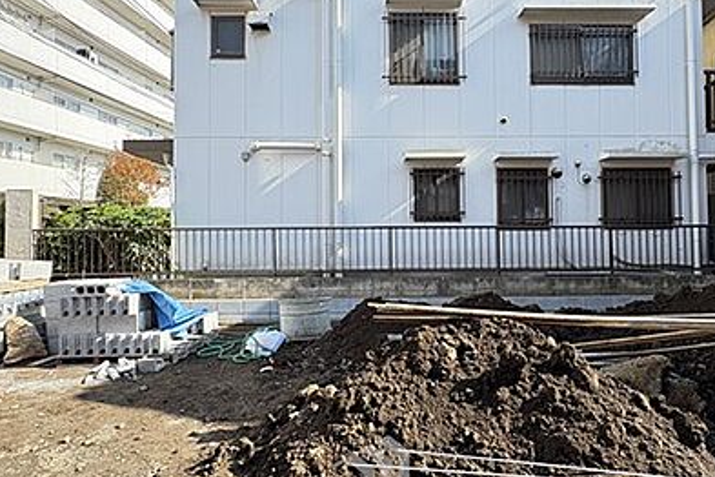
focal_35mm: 23
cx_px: 377
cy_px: 214
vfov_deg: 55.0
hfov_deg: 76.0
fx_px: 457
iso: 40
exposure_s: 1/266
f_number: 2.2
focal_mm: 2.22
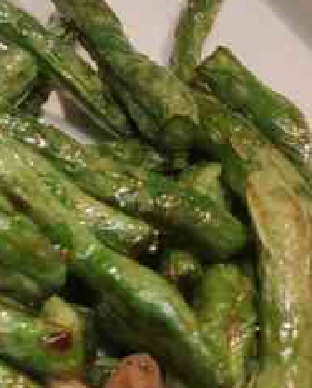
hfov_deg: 14.4
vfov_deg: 18.3
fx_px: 1163
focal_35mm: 101
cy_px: -37
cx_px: -129
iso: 319
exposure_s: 1/100
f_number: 1.75
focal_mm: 4.75
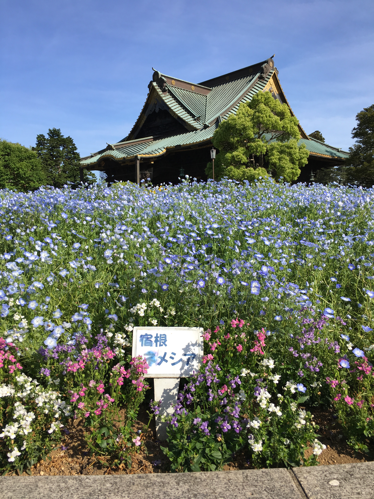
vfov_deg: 61.7
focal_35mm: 29
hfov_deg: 48.2
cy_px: 250
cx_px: 187
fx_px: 418
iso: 25
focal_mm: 4.15
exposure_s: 1/1399
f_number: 2.2
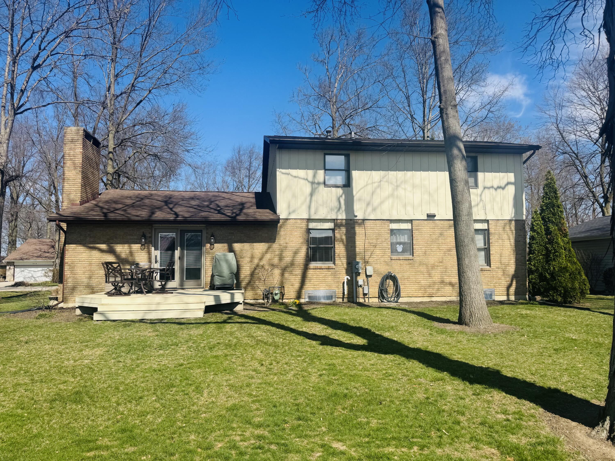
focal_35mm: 24
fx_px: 426
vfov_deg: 56.8
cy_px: 230
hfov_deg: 71.6
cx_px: 308
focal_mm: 6.76
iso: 80
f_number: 1.78
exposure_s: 1/4608
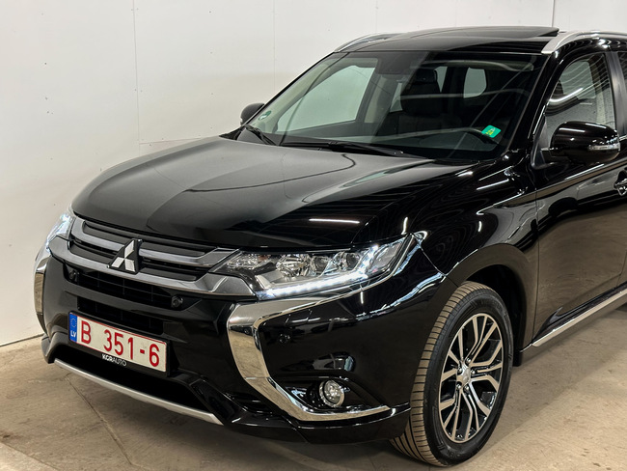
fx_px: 870
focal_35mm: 48
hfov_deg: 39.6
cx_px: 314
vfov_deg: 30.3
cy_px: 236
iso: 250
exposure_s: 1/45
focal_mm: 6.86
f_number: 1.78
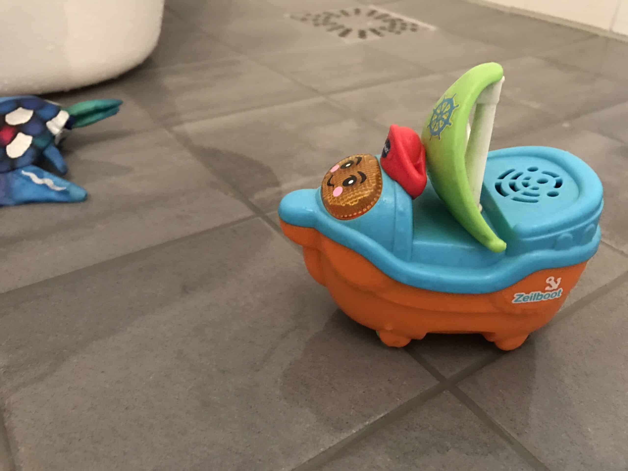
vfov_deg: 49.7
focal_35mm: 28
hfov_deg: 63.4
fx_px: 508
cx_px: 314
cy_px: 236
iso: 100
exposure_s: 1/4
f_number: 1.8
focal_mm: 3.99
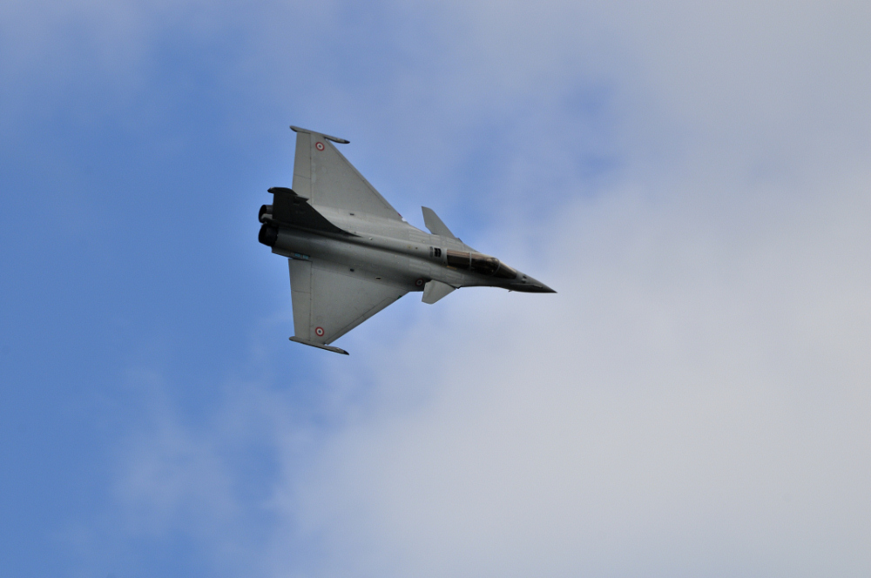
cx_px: 436
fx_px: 10873
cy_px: 289
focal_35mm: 450
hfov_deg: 4.6
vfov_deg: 3.0
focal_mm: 300
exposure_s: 1/400
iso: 200
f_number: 10
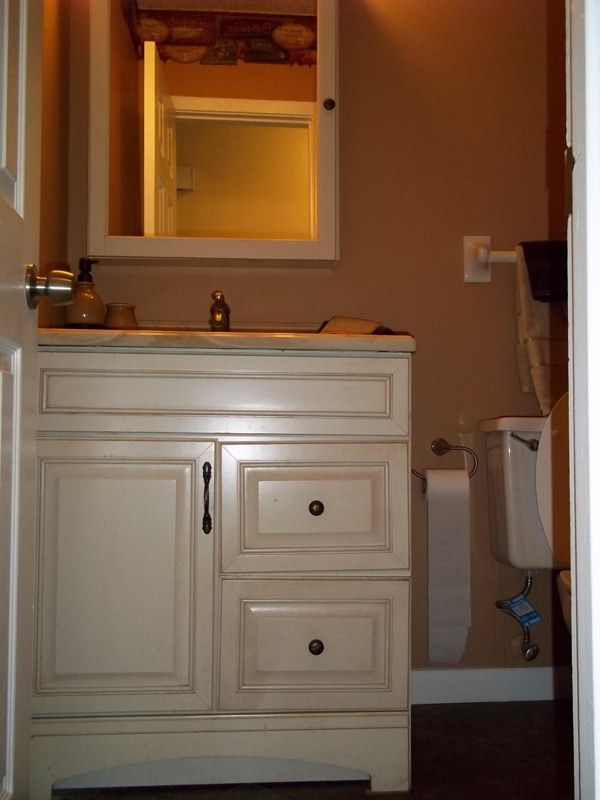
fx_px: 832
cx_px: 300
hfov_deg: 39.7
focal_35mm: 36
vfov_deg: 51.4
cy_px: 400
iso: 160
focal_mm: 6.5
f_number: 3.1
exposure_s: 1/30
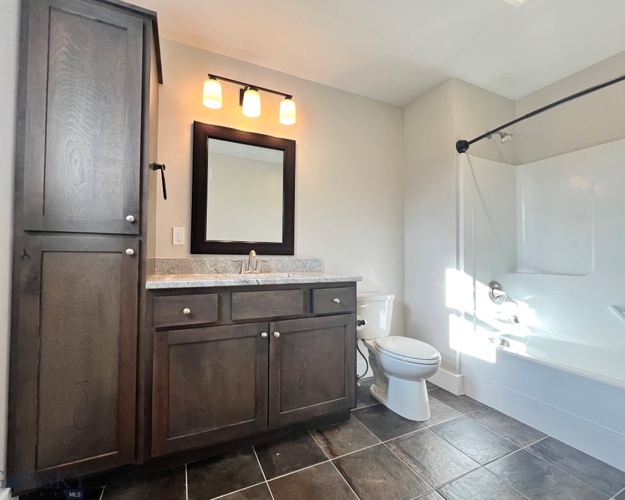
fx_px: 259
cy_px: 250
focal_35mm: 14
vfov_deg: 88.0
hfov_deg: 100.7
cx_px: 302
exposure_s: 1/120
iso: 160
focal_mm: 1.57
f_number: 1.8
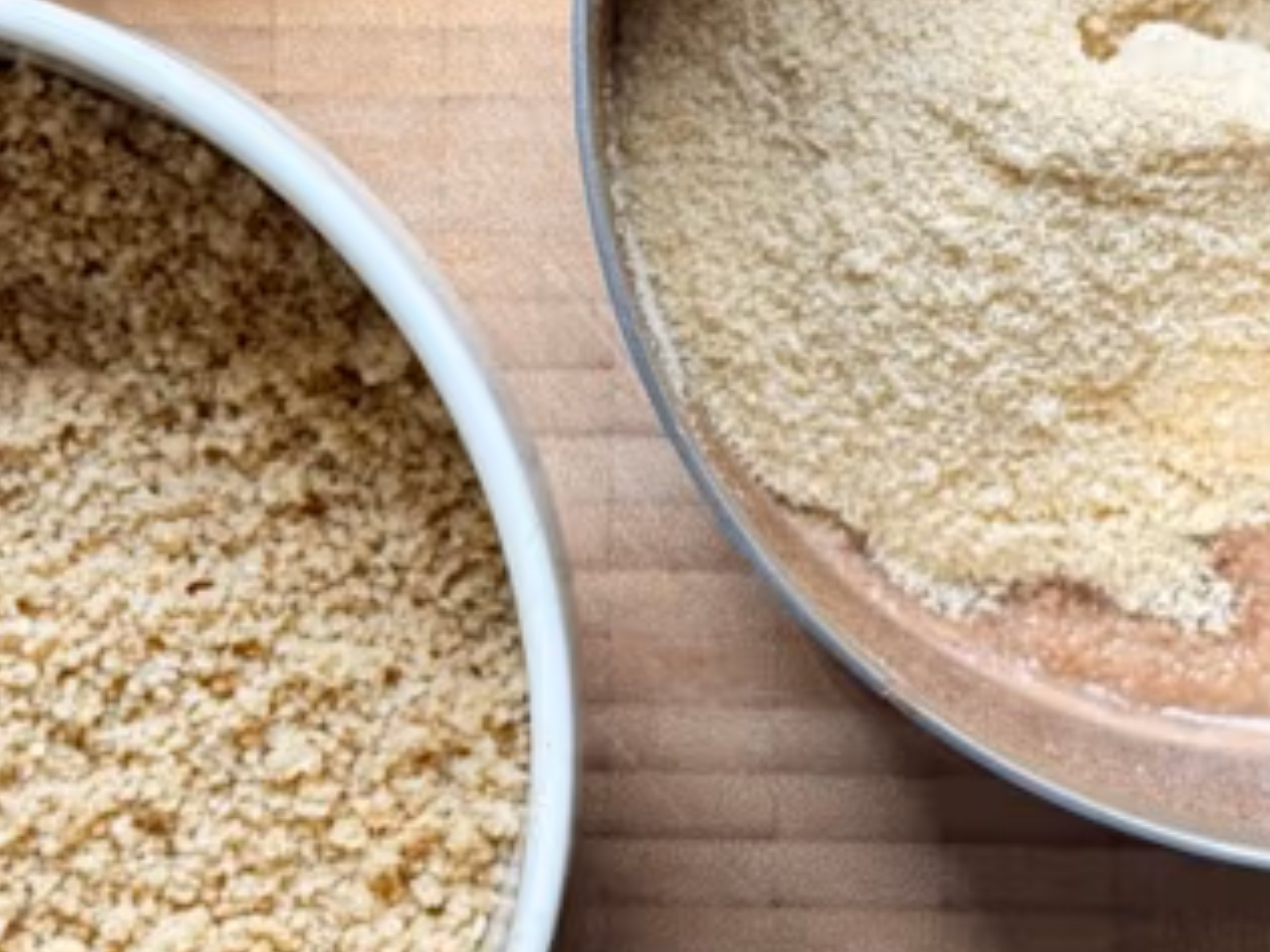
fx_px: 2752
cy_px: 72
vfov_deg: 19.2
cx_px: 711
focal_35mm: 75
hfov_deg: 26.0
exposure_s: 1/56
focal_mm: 6.76
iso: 250
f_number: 1.78
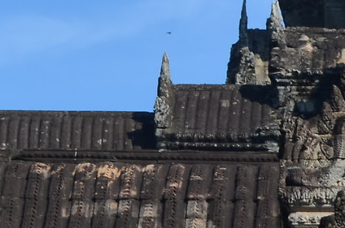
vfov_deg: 3.4
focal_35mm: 408
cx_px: 388
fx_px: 3903
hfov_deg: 5.0
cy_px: 68
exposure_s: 1/250
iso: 100
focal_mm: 48
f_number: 8
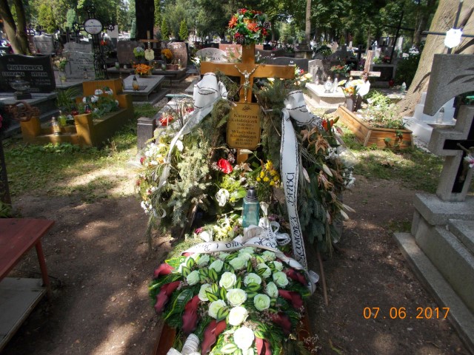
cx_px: 237
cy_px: 178
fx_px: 356
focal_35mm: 26
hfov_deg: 67.3
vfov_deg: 53.1
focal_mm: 4.6
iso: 80
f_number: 3.2
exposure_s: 1/250
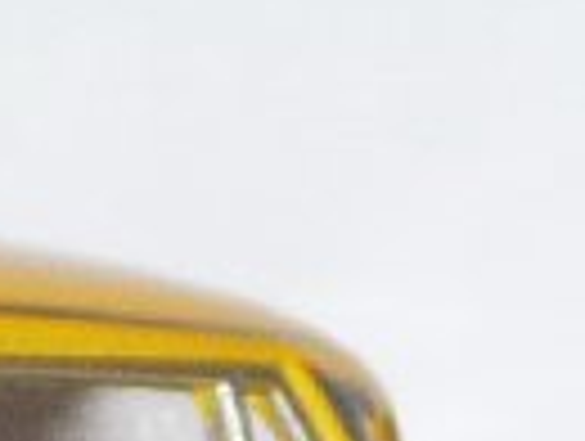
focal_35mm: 535
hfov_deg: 3.6
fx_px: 9058
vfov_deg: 2.8
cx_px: -1030
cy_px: 837
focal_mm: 8.5
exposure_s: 1/30
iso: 100
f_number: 4.2
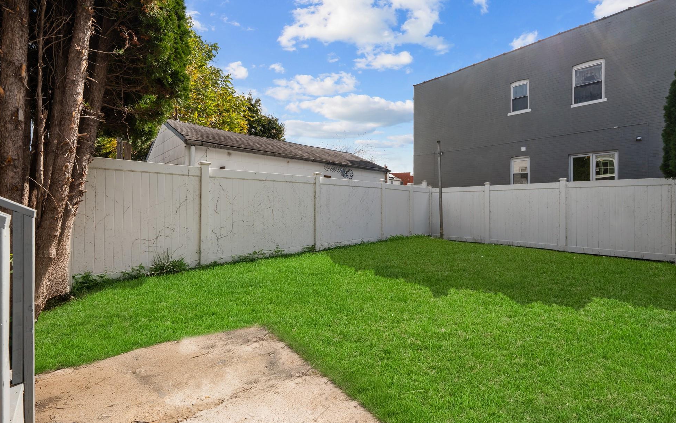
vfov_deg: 74.8
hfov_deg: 101.4
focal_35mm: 15
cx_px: 348
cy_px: 214
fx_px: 276
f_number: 10
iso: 160
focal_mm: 14
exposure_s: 1/400
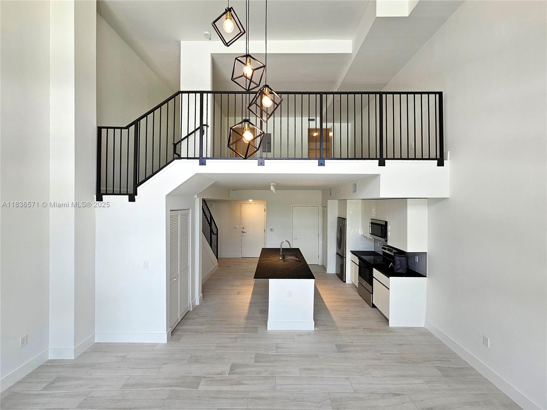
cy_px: 205
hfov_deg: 106.2
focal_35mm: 13
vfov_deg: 89.9
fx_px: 205
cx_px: 274
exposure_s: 1/120
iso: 80
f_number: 2.2
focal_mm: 2.2
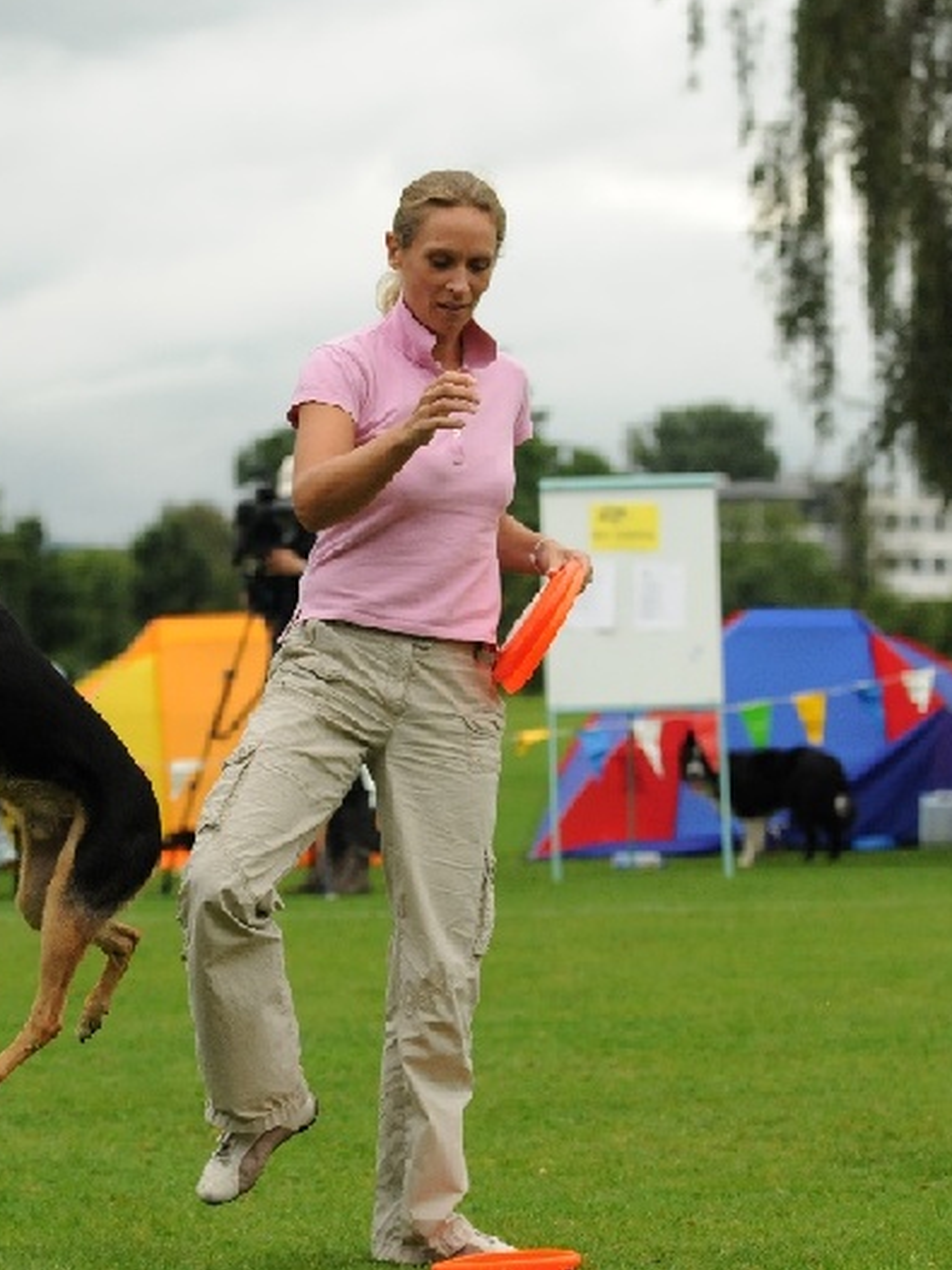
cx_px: 272
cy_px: 633
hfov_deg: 9.7
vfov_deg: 12.9
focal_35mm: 153
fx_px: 5613
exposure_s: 1/4000
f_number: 3.2
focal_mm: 70
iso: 800
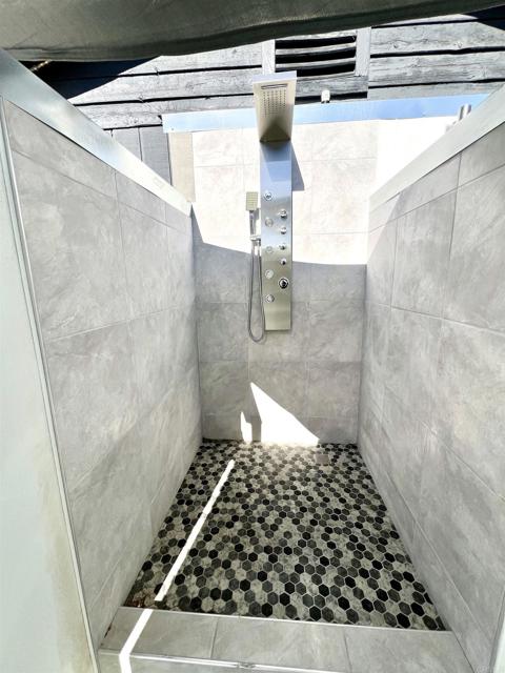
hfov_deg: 89.9
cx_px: 252
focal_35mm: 13
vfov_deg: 106.2
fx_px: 253
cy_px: 336
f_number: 1.8
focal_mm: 1.57
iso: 32
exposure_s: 1/1672
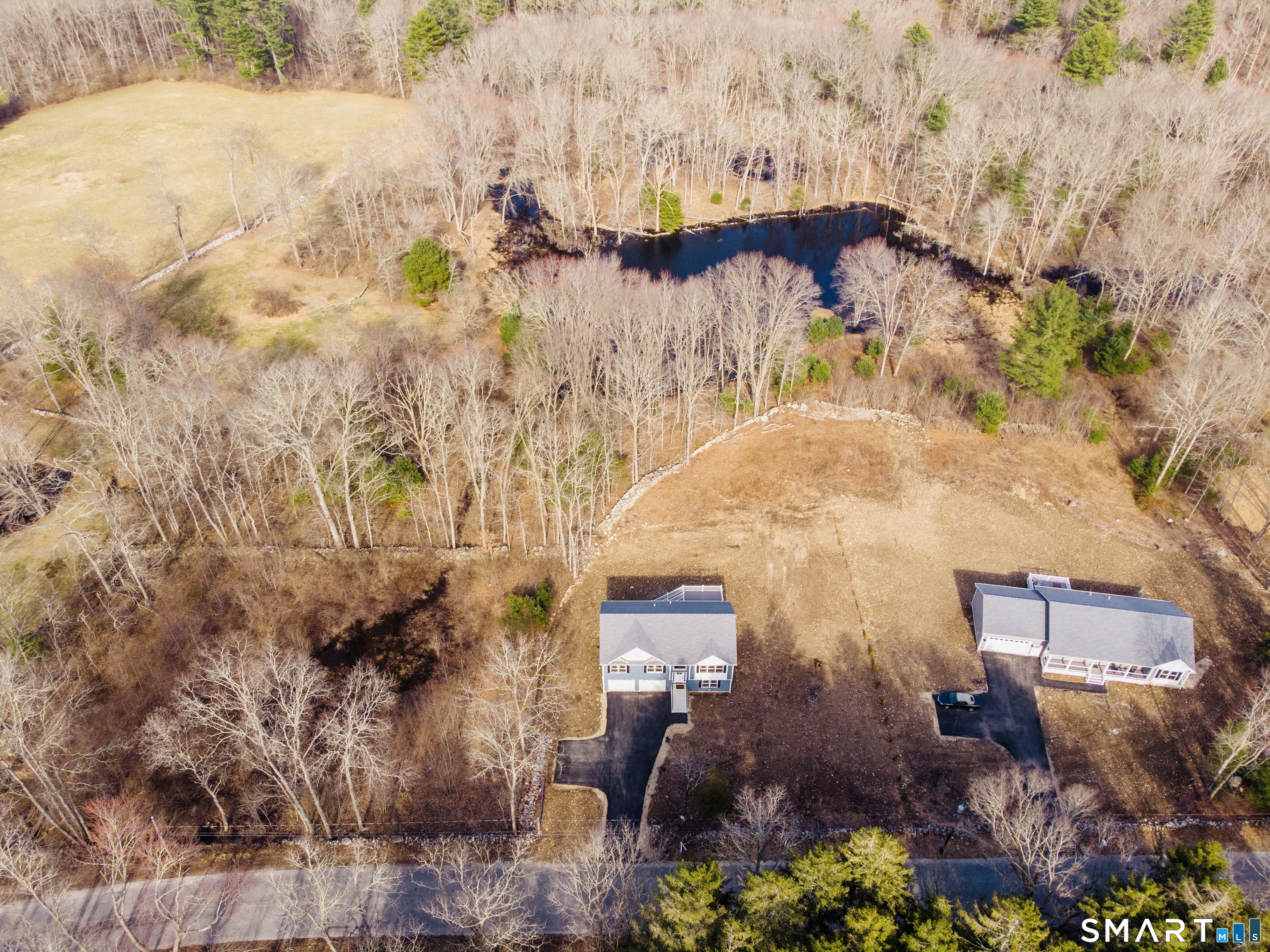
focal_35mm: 24
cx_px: 635
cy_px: 476
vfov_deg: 56.8
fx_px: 880
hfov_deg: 71.6
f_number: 2.8
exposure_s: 1/400
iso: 100
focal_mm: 4.5
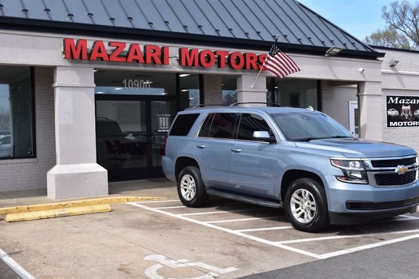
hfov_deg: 43.6
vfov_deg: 29.8
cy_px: 140
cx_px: 210
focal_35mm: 45
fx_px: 523
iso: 400
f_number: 11
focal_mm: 30
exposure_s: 1/400
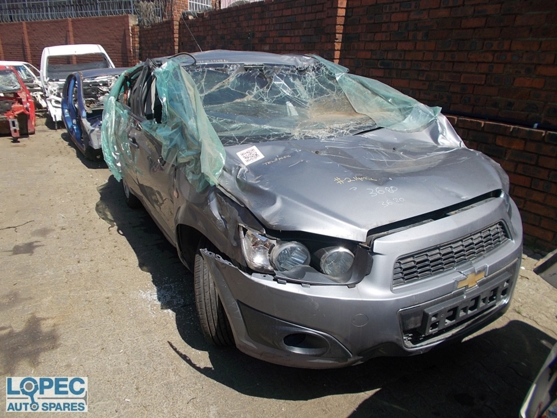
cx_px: 278
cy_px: 209
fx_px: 418
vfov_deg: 53.1
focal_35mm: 26
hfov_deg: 67.3
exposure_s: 1/160
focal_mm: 4.6
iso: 80
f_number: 8
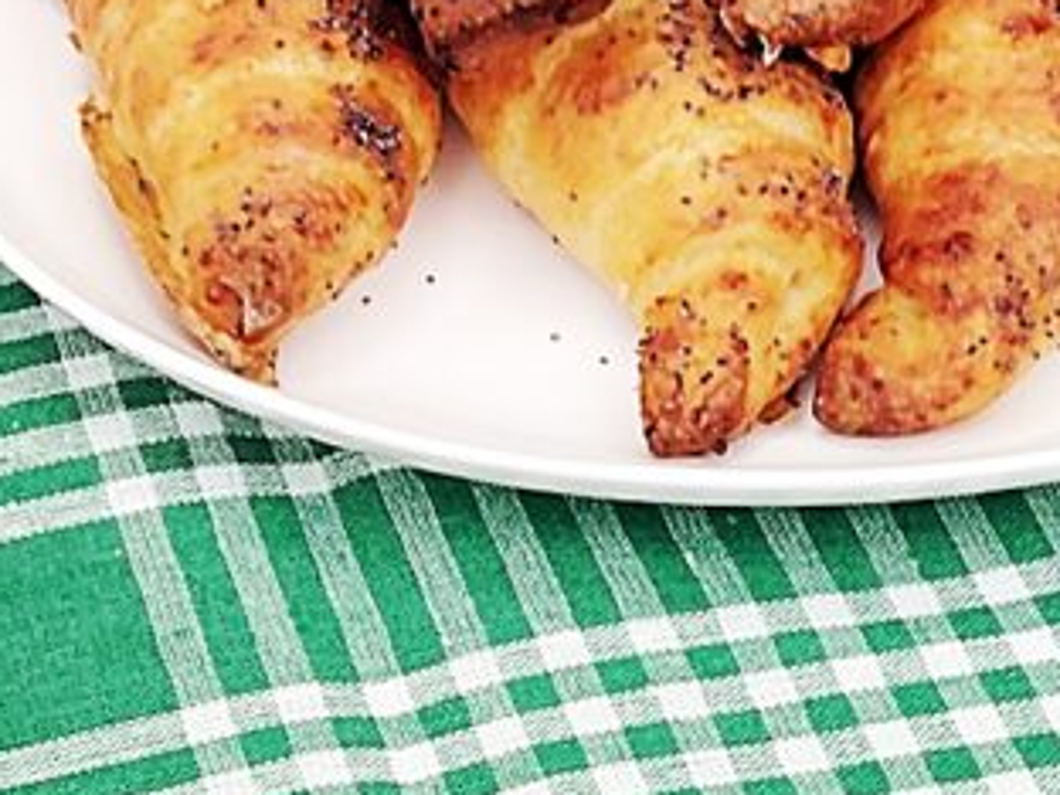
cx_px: 734
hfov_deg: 14.2
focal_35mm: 139
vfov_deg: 10.6
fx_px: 4256
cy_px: -15
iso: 181
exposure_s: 1/50
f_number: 1.75
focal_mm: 5.25
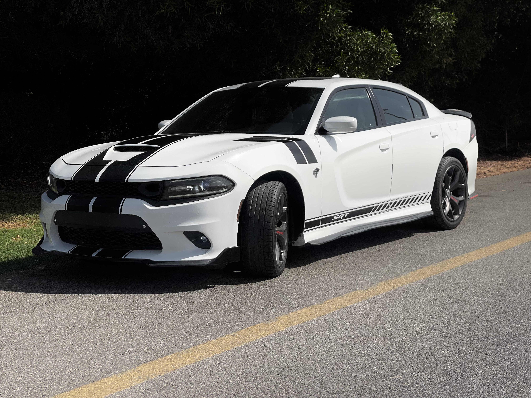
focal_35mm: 64
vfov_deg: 22.9
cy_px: 199
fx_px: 982
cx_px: 266
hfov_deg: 30.3
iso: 32
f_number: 2.2
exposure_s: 1/2874
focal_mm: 7.5
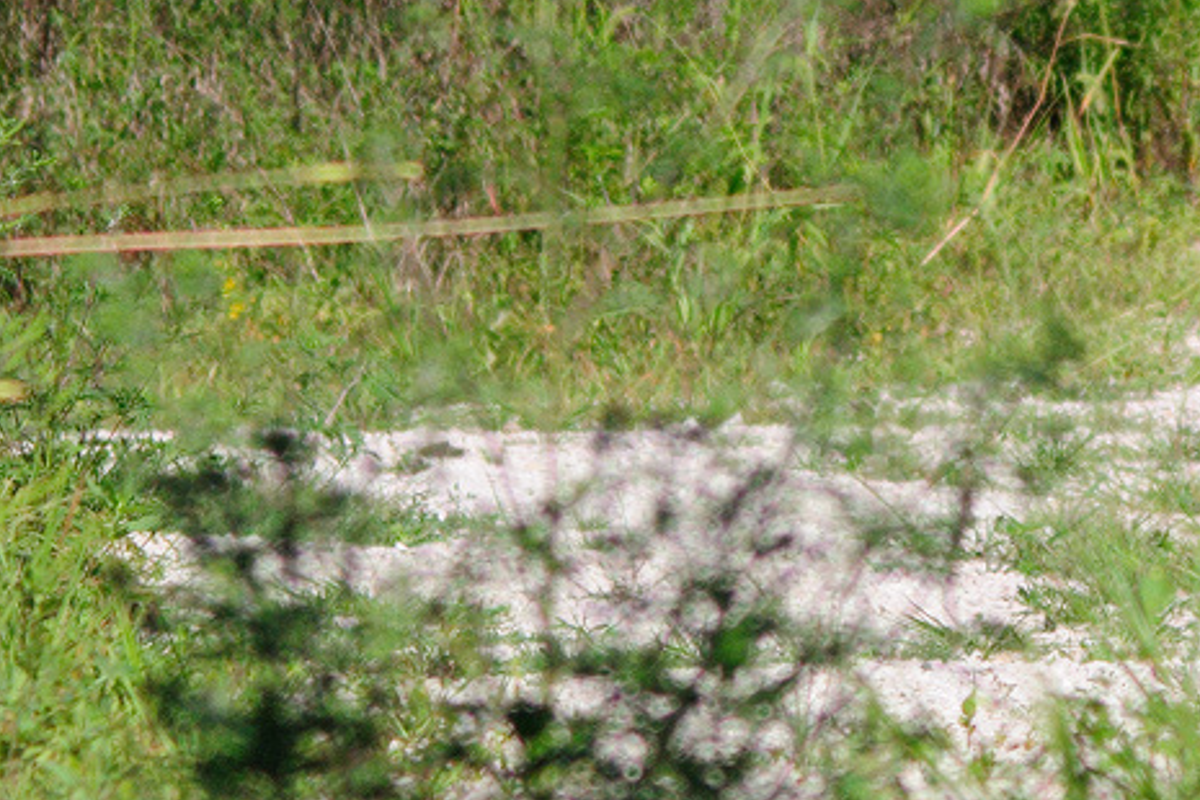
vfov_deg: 2.6
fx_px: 17532
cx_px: 1172
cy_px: 315
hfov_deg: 3.9
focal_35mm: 526
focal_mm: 170
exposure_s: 1/1600
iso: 400
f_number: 5.6
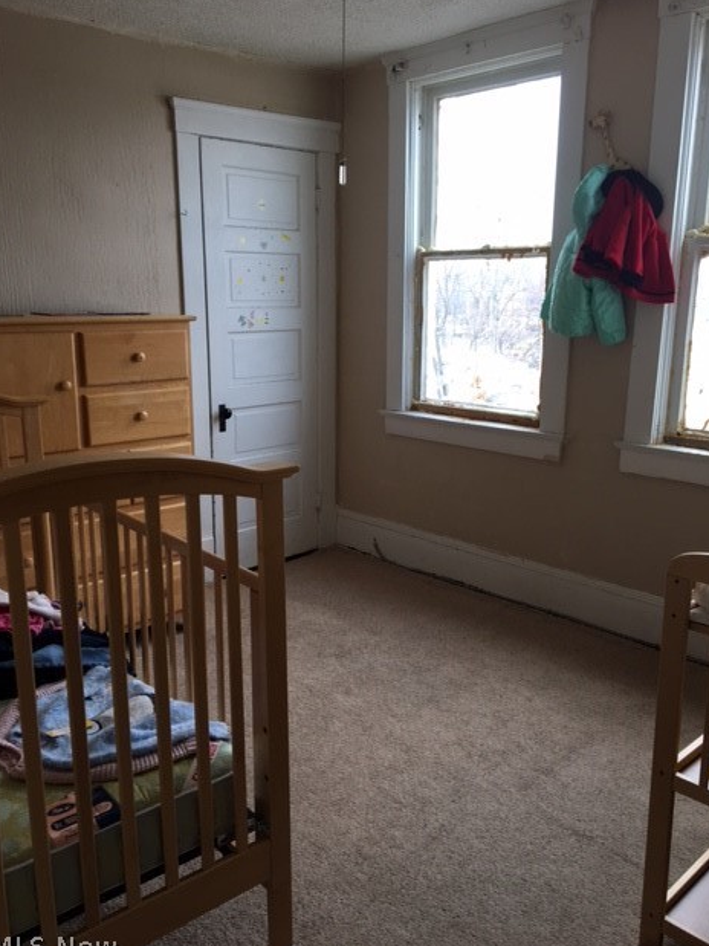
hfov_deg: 46.8
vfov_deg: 60.0
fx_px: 820
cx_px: 350
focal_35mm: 30
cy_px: 480
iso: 40
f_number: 2.2
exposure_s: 1/100
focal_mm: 4.15
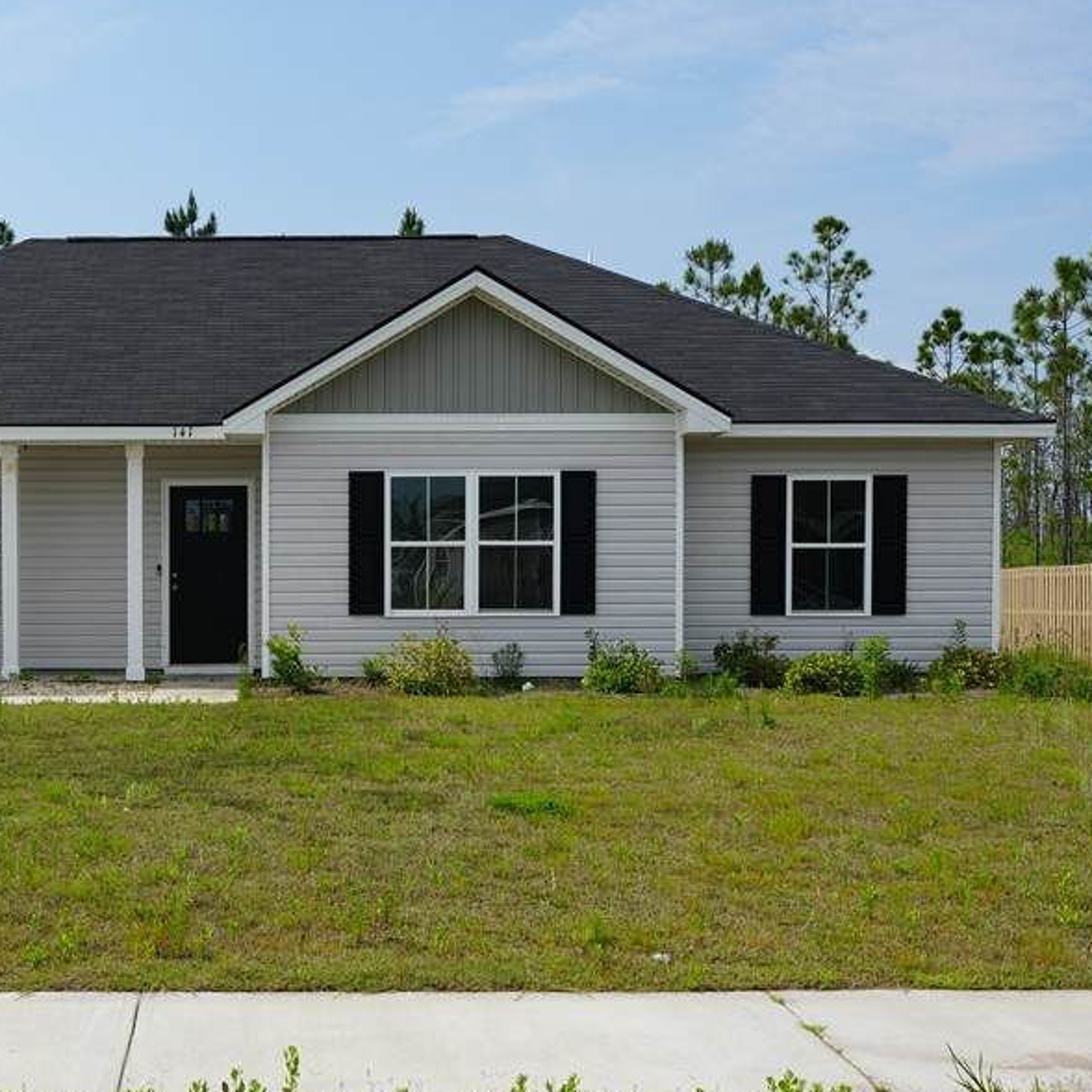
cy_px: 619
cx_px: 286
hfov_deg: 35.3
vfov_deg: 36.0
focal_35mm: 47
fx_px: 1677
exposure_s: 1/200
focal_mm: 30
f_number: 10
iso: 100
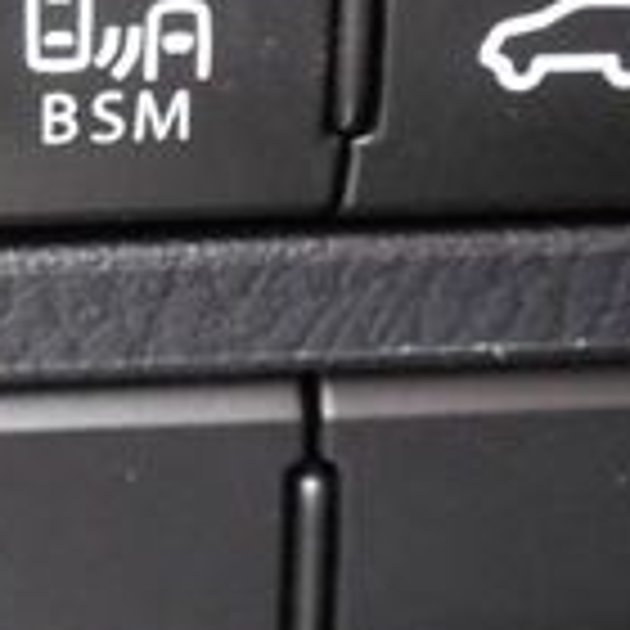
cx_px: -58
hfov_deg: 16.7
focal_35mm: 101
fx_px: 2080
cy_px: 194
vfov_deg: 17.2
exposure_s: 1/125
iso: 800
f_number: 3.3
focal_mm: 4.5
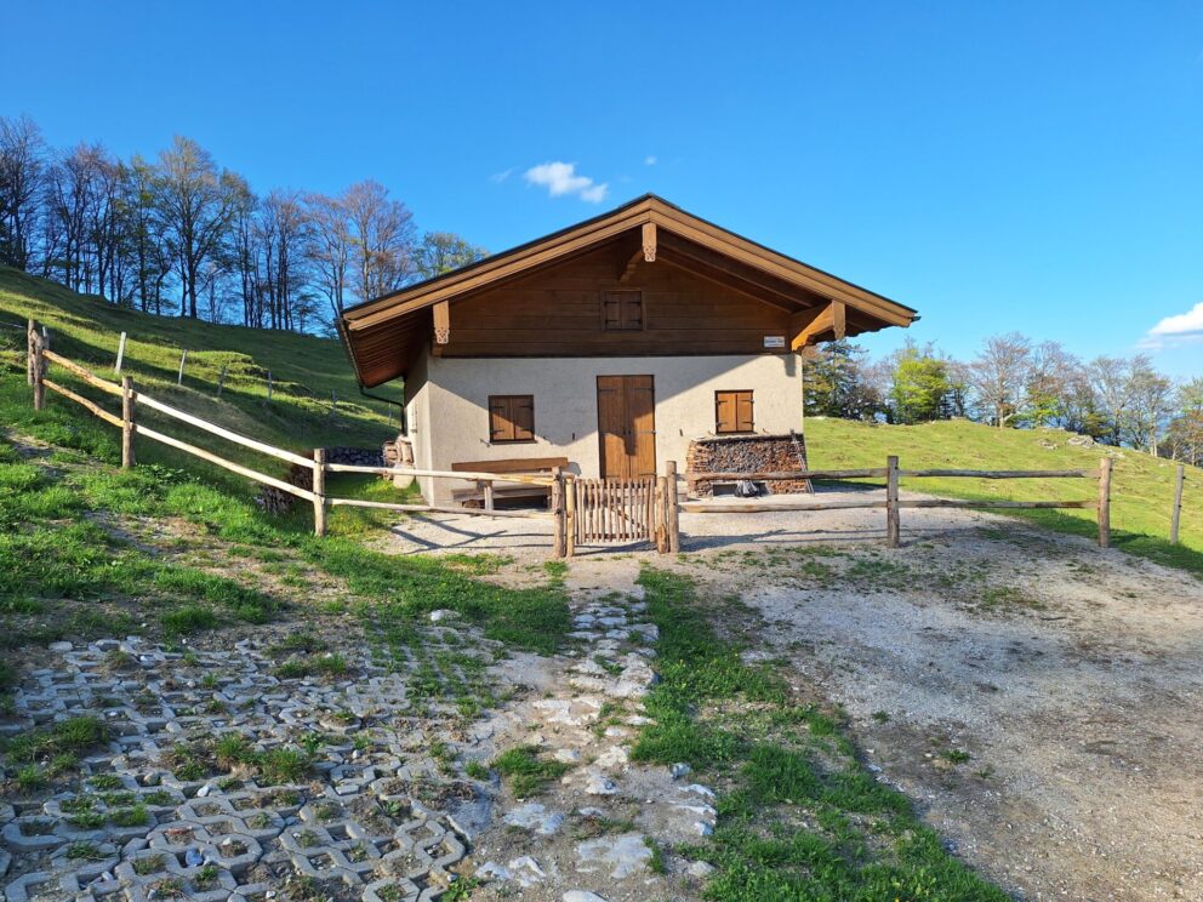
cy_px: 451
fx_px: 799
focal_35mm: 23
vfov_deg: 58.9
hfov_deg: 73.9
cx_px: 602
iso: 40
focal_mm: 5.54
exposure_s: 1/2012
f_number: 1.8
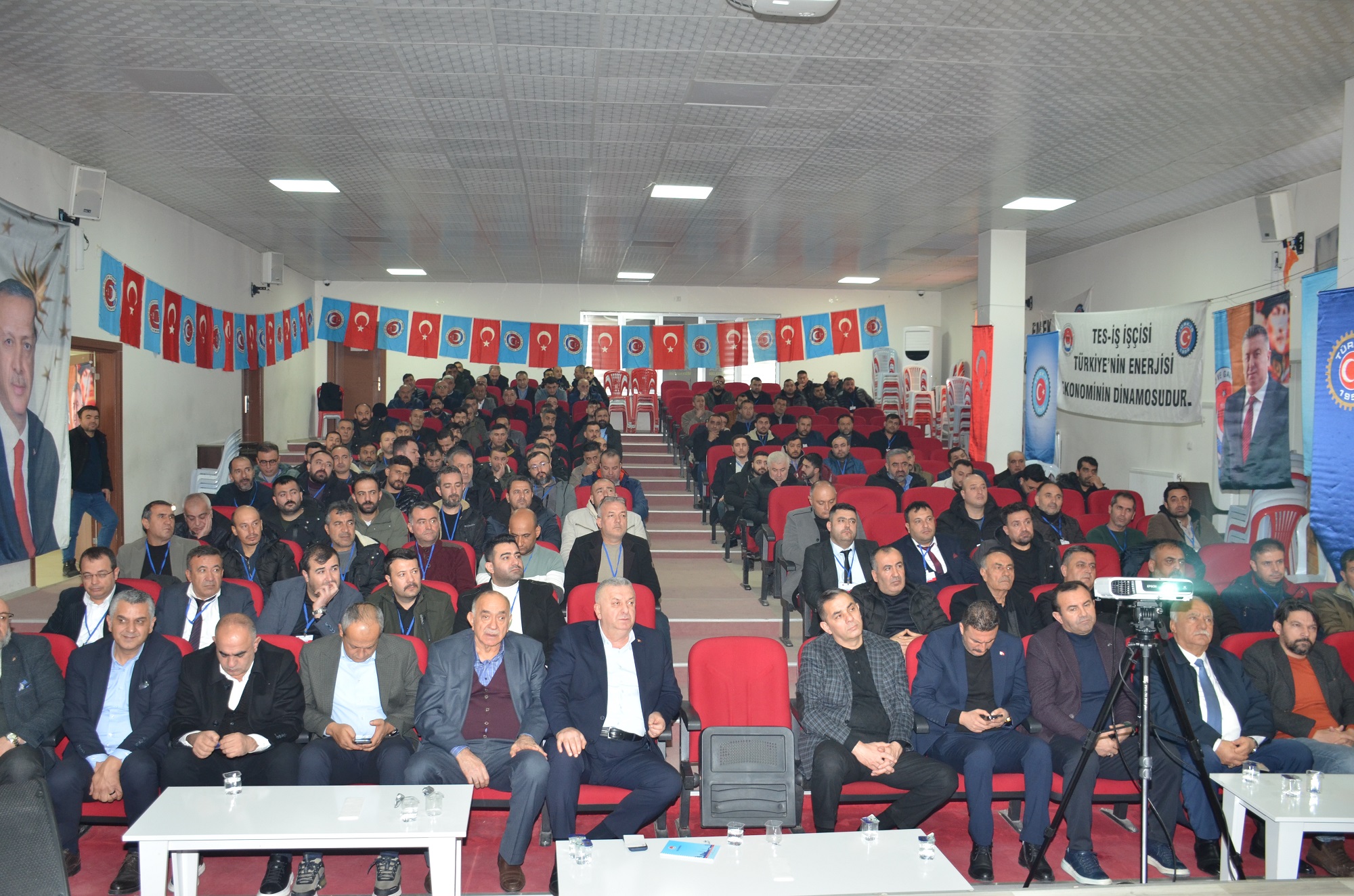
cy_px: 448
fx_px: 1126
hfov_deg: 62.0
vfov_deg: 43.4
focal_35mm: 30
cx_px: 677
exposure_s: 1/60
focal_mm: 20
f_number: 4
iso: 640
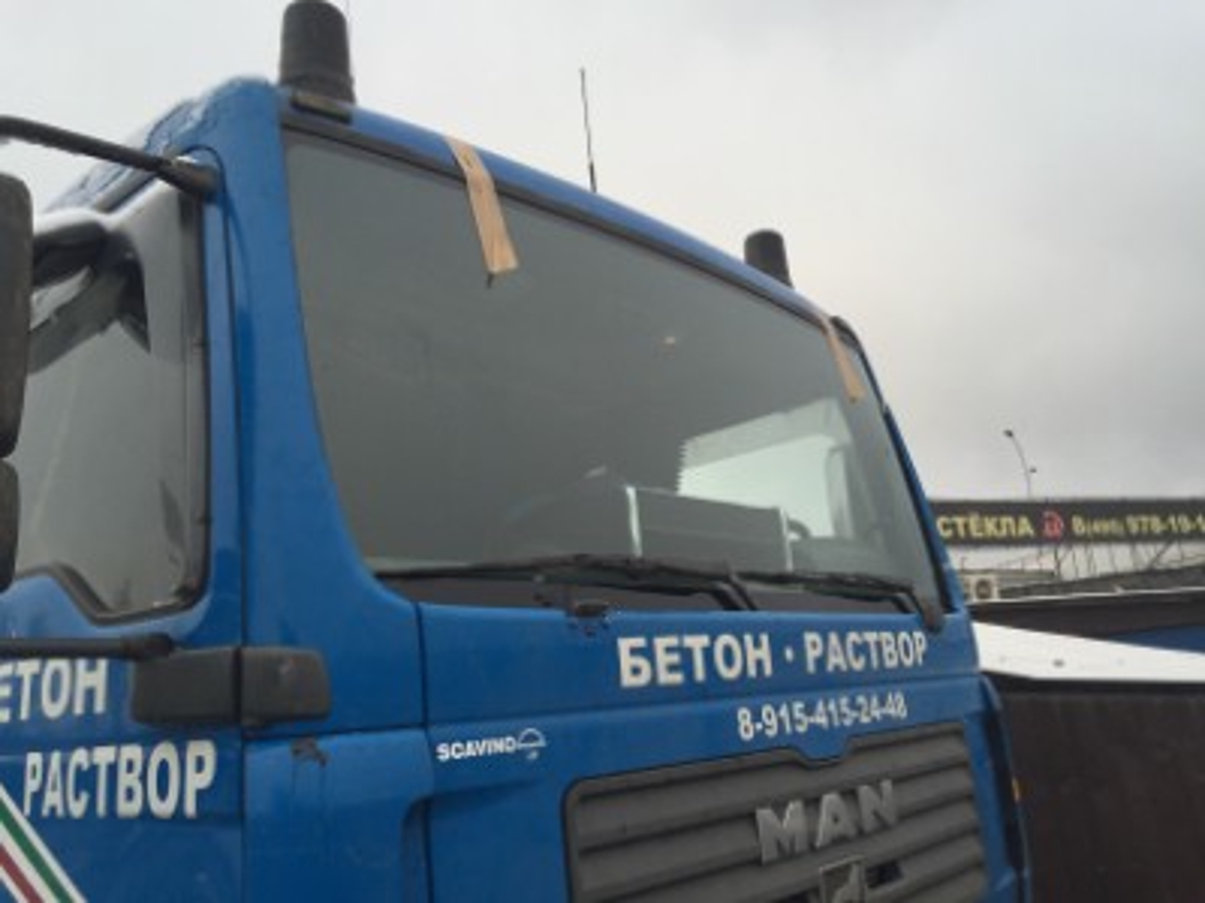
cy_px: 452
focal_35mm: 29
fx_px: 1010
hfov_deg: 61.7
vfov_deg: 48.2
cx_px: 602
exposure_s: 1/501
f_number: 2.2
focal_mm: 4.15
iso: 32
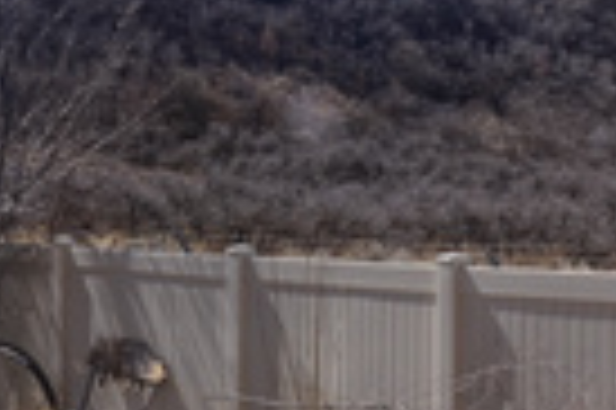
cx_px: 292
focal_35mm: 112
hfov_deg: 18.3
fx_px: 1914
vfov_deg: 12.2
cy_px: 279
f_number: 14
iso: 100
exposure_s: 1/80
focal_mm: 16
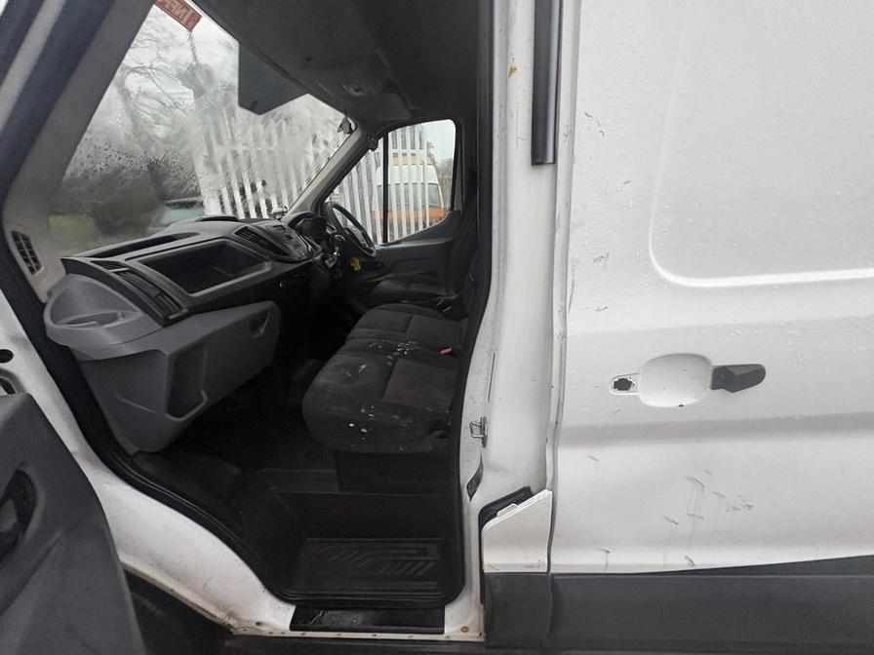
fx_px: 353
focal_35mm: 14
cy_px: 328
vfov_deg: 85.7
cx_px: 437
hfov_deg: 102.1
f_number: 2.2
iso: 250
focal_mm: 2.22
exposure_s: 1/71
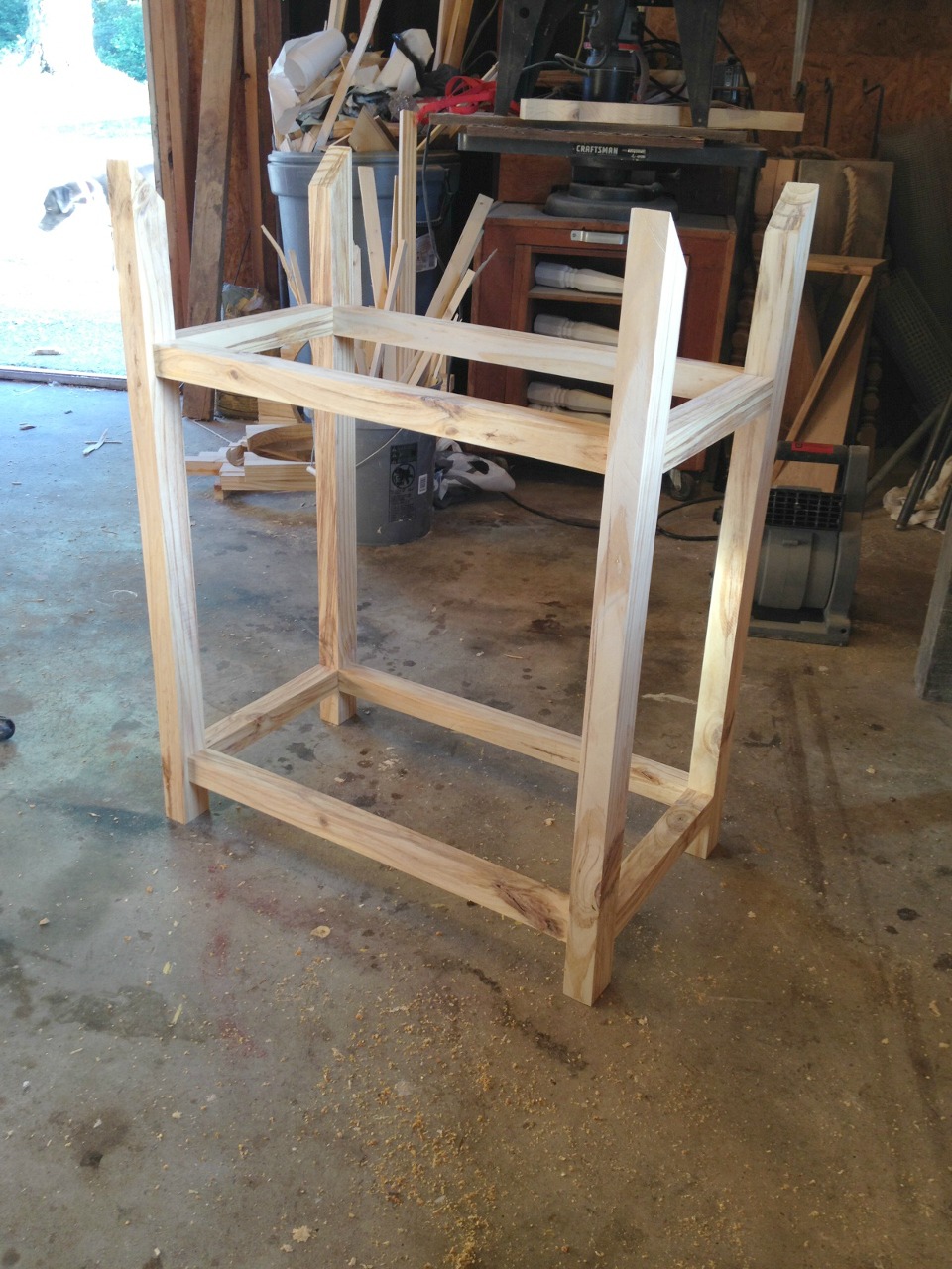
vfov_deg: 52.6
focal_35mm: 35
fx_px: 1283
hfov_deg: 40.7
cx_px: 476
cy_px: 634
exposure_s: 1/30
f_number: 2.4
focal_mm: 4.28
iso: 50
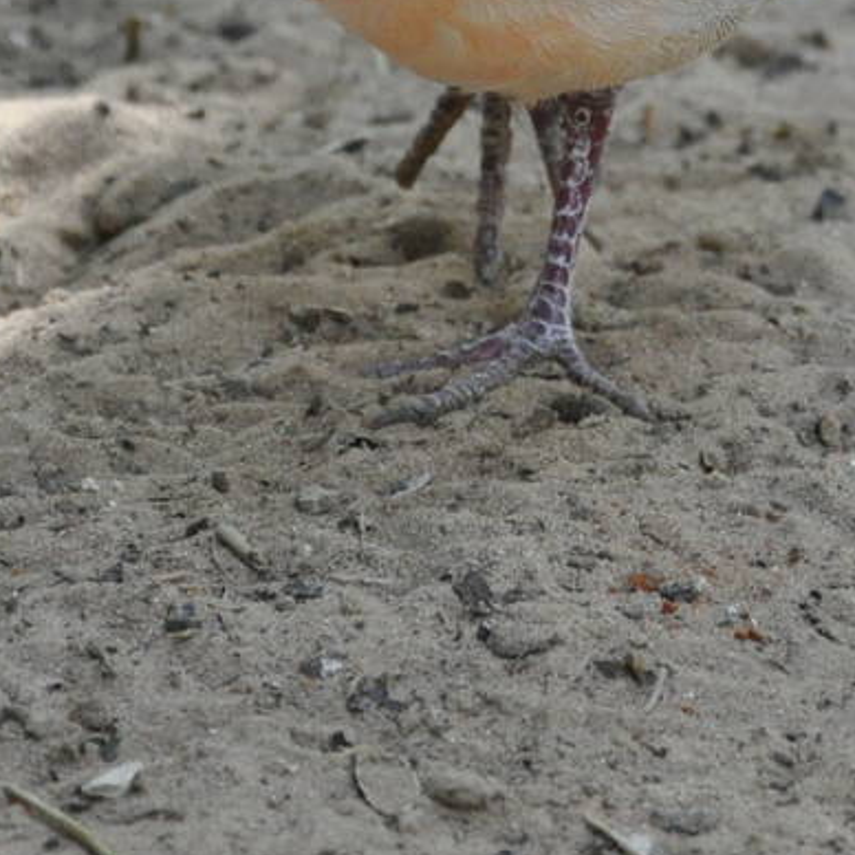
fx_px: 15390
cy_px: -182
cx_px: 540
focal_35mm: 551
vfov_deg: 3.2
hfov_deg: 3.2
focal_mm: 105
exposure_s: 1/160
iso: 1600
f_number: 5.6
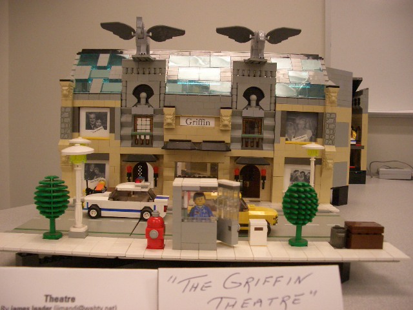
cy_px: 155
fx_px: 418
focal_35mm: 35
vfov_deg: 40.7
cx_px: 206
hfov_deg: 52.6
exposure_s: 1/80
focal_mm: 5.8
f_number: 2.6
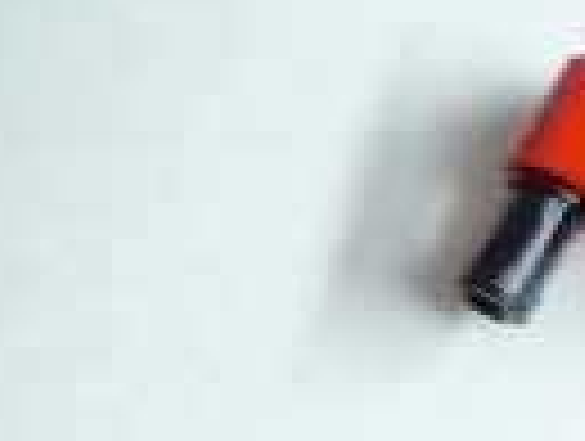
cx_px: 1336
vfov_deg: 6.7
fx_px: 3589
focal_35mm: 212
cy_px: -554
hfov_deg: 8.6
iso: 100
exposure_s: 1/10
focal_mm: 4.8
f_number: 2.8
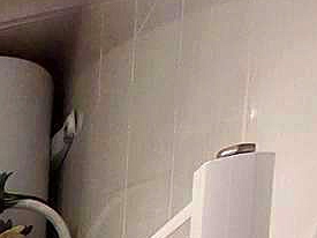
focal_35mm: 71
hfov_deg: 16.0
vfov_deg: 14.4
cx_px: -409
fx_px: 650
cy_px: 561
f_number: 2.2
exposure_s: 1/33
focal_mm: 1.74
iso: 250
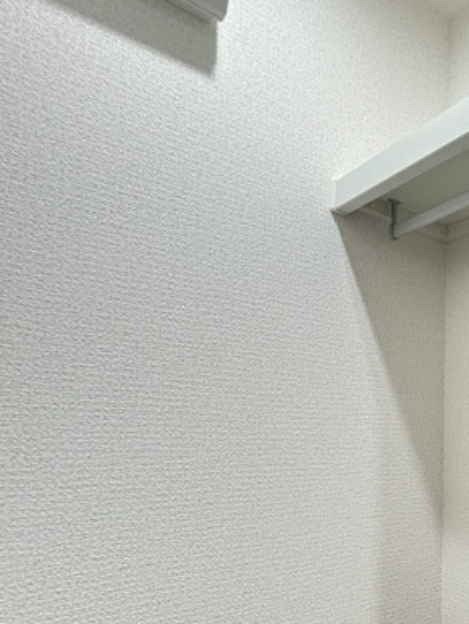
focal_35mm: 29
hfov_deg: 42.9
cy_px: 425
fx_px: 523
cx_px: 448
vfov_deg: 59.9
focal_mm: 1.54
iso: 320
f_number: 2.4
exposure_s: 1/50
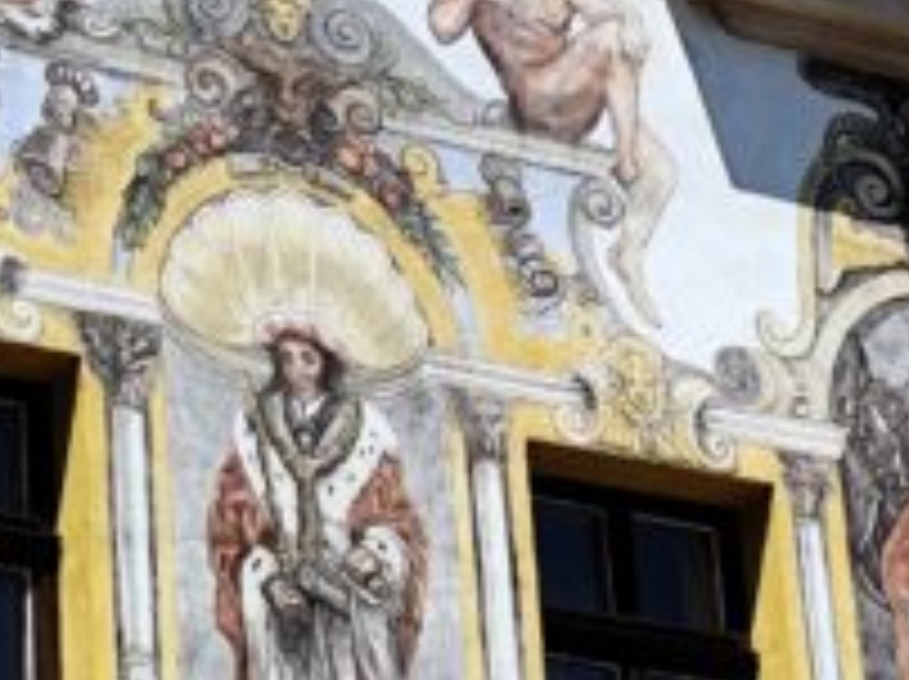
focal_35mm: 175
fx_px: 4590
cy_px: 324
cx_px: 112
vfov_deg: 8.5
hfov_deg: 11.2
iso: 50
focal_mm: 6.19
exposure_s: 1/1057
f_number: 1.65
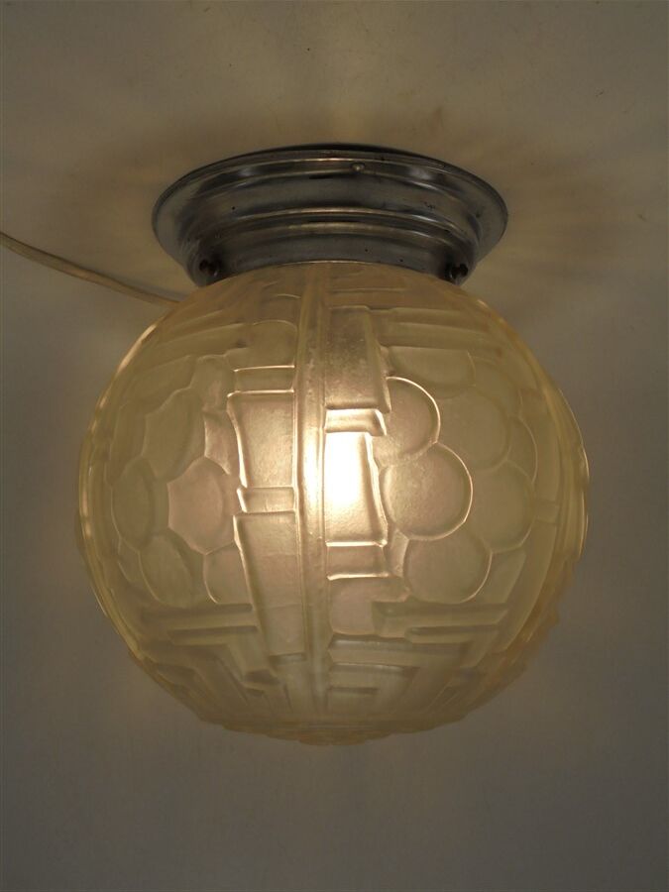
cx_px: 334
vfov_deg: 49.0
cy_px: 446
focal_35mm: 38
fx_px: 979
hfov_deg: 37.7
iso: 100
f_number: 4.2
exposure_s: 1/800
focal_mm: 6.9
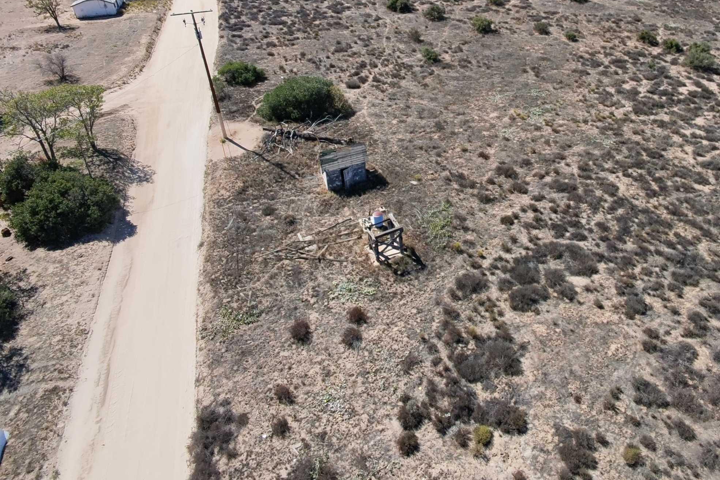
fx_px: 520
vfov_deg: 47.6
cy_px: 118
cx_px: 457
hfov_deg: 68.1
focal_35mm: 26
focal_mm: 16
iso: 100
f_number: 2.55
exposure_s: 1/1912
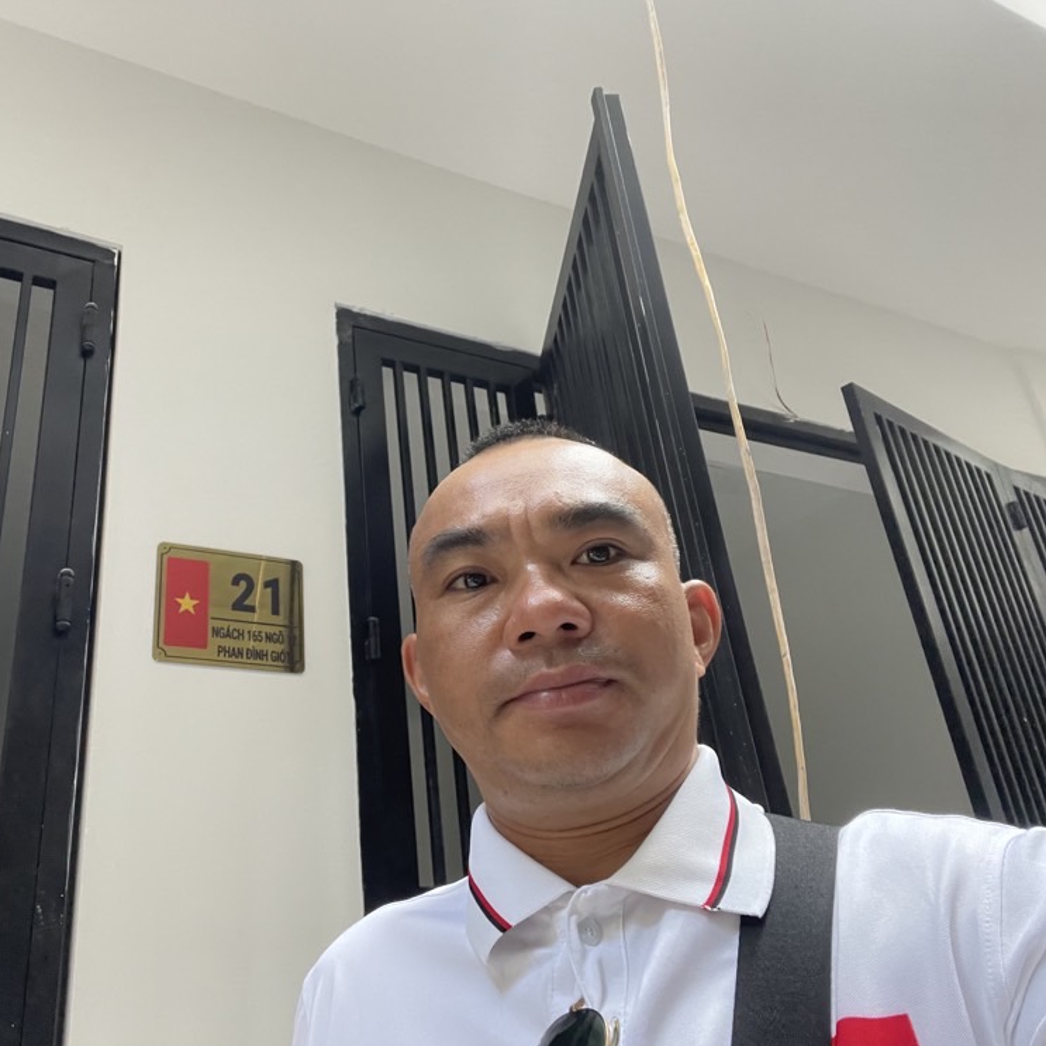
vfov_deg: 57.3
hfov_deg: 56.4
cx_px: 372
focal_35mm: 28
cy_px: 525
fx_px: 957
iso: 400
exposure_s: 1/36
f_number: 2.2
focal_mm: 2.71
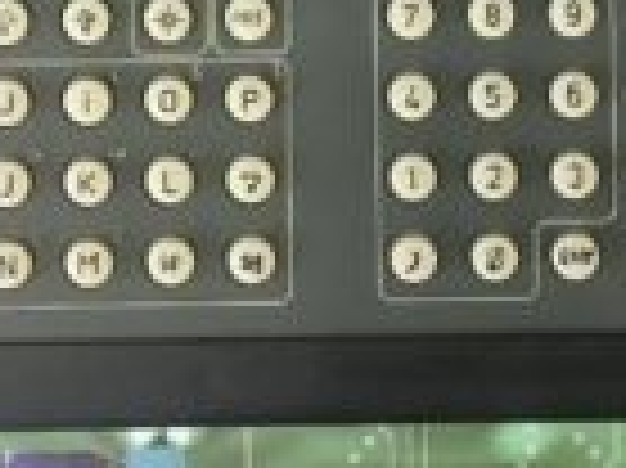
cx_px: 403
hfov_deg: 17.0
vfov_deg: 12.3
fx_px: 2096
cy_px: -180
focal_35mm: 116
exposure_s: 1/33
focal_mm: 4.15
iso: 80
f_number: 2.2
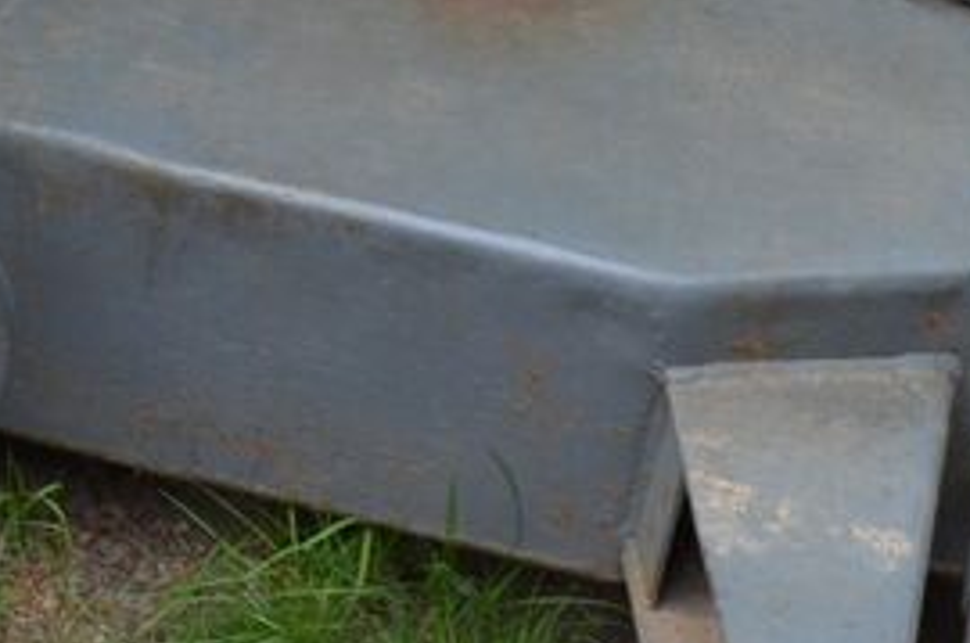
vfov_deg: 10.5
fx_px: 3443
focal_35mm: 128
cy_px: -176
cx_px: -417
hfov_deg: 15.0
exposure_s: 1/160
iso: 200
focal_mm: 18
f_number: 6.3
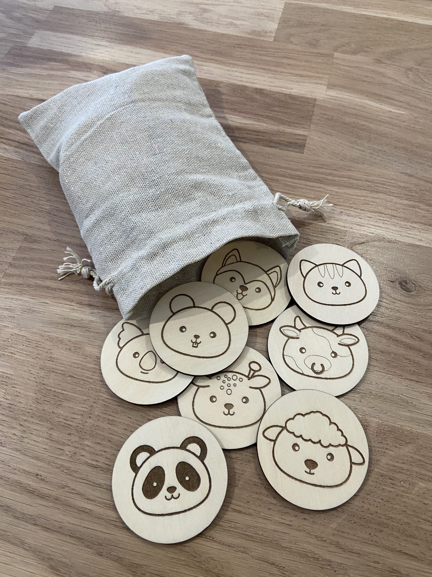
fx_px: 433
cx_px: 216
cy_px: 288
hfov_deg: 53.1
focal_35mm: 26
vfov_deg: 67.3
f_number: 1.8
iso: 125
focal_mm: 4.25
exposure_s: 1/50
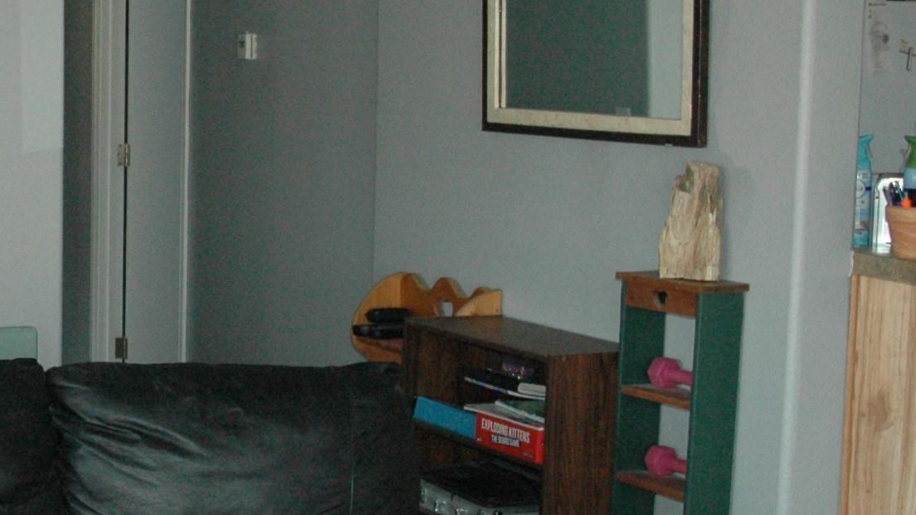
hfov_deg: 25.5
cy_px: 288
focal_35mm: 77
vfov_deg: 15.7
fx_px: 1870
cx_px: -87
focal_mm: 18
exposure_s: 1/60
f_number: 4
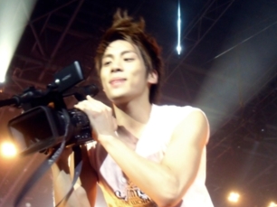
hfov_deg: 27.0
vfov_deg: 20.4
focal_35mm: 72
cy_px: 105
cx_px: 148
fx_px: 576
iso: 400
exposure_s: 1/50
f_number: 3.7
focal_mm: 9.3
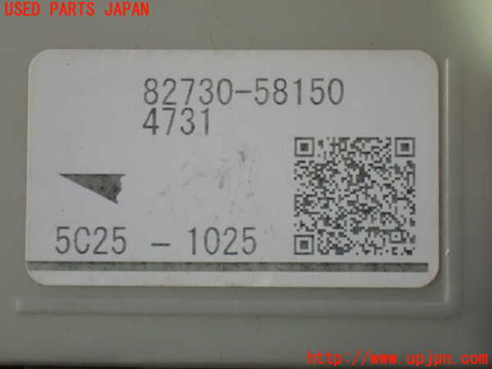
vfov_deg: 20.7
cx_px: 246
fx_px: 1009
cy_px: 184
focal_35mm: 71
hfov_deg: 27.4
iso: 1600
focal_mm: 12.73
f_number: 3.9
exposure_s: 1/60
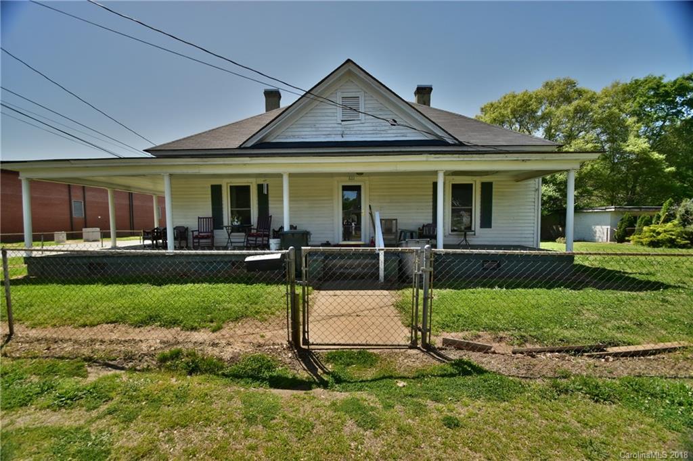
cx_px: 346
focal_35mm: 15
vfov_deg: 77.3
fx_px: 289
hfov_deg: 100.4
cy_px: 230
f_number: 7.1
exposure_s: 1/800
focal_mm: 10
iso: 400
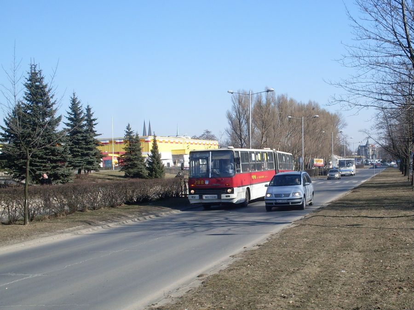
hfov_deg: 49.0
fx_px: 454
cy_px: 155
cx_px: 207
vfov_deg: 37.7
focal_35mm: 38
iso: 80
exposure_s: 1/125
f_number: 8.4
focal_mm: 6.3
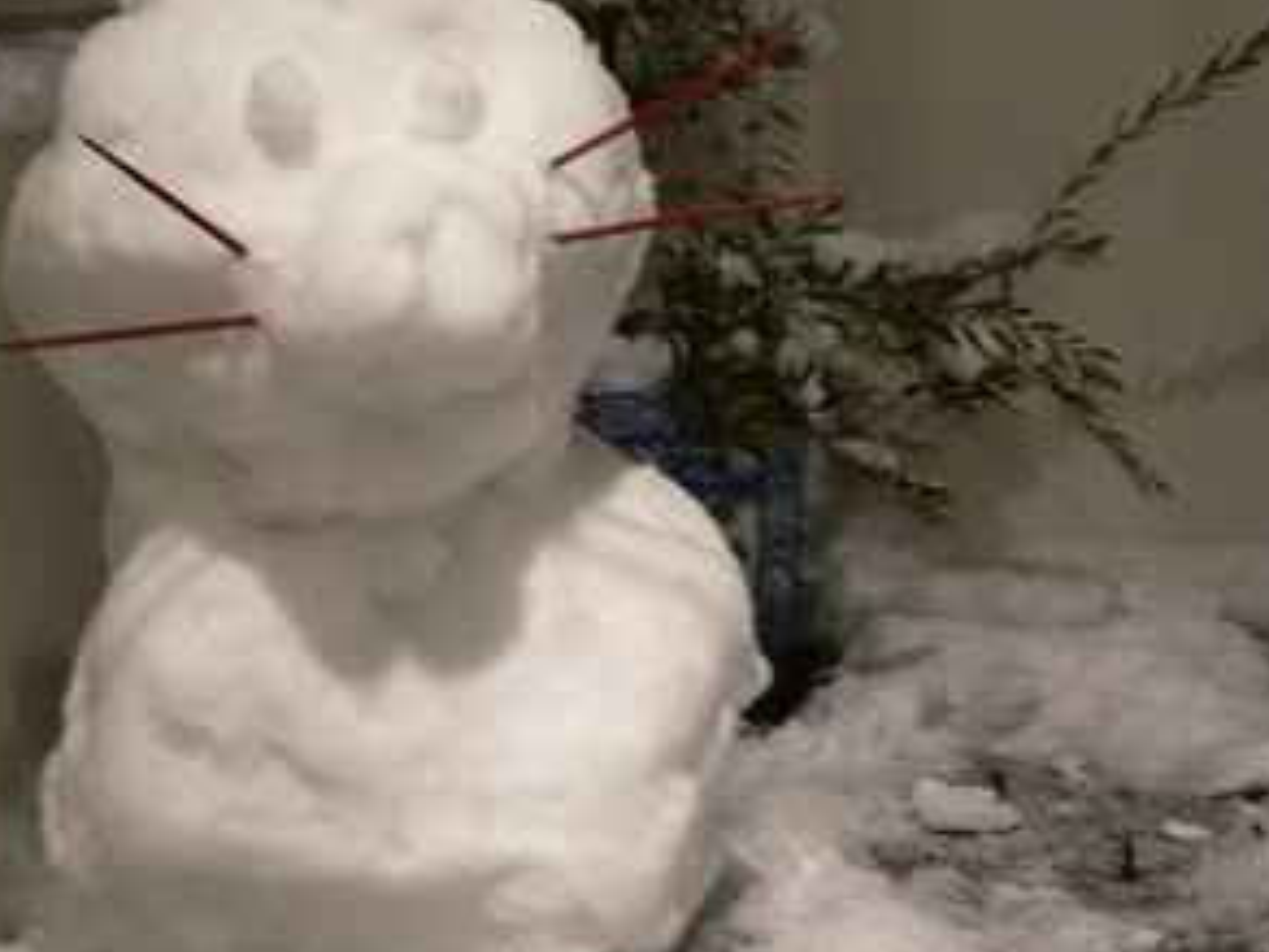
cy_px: 220
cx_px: 678
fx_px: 2200
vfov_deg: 24.1
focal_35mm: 60
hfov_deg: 32.2
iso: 100
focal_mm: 5.8
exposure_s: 1/8
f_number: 2.8
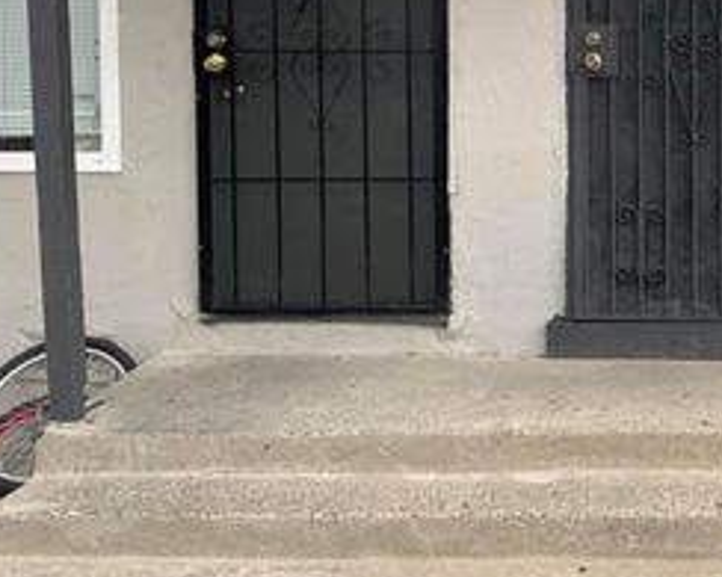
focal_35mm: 58
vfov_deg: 25.9
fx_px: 1239
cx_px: 645
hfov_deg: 31.1
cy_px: 138
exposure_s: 1/204
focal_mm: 3
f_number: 1.8
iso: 16
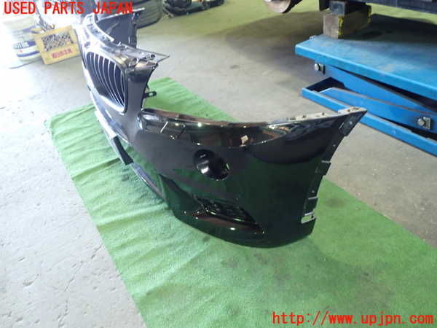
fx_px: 379
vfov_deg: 46.8
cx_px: 218
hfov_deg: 60.0
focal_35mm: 30
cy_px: 164
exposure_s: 1/30
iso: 640
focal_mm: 5.4
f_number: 2.3
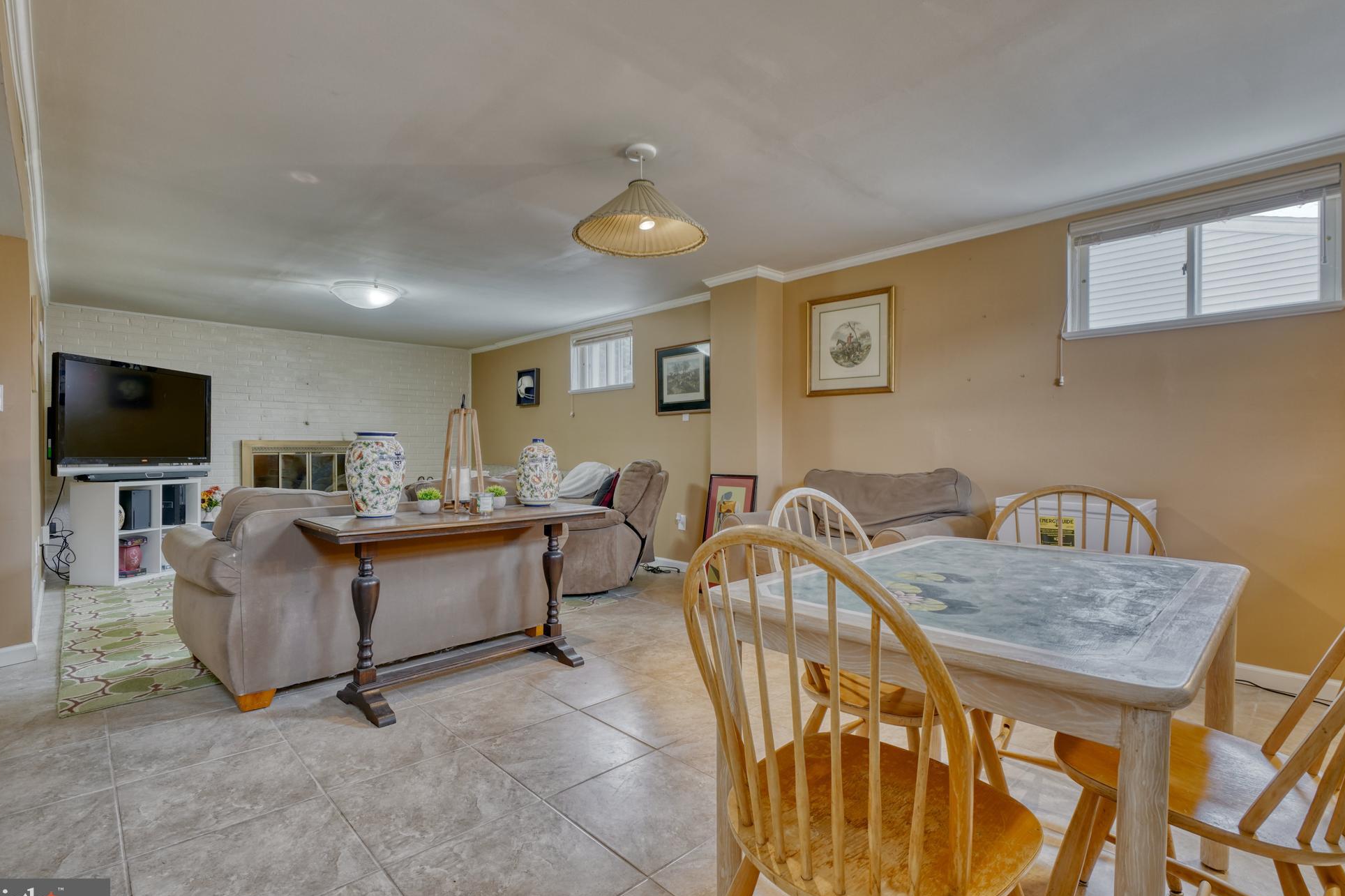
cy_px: 453
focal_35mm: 17
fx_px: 635
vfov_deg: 70.4
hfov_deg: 93.3
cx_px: 670
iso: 640
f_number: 7.1
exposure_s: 1/200
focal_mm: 16
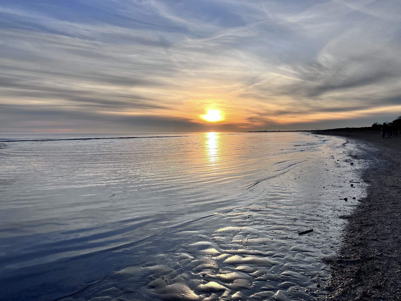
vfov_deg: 49.7
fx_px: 324
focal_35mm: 28
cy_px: 150
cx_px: 200
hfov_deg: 63.4
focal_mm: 3.99
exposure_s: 1/1869
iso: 32
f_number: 1.8
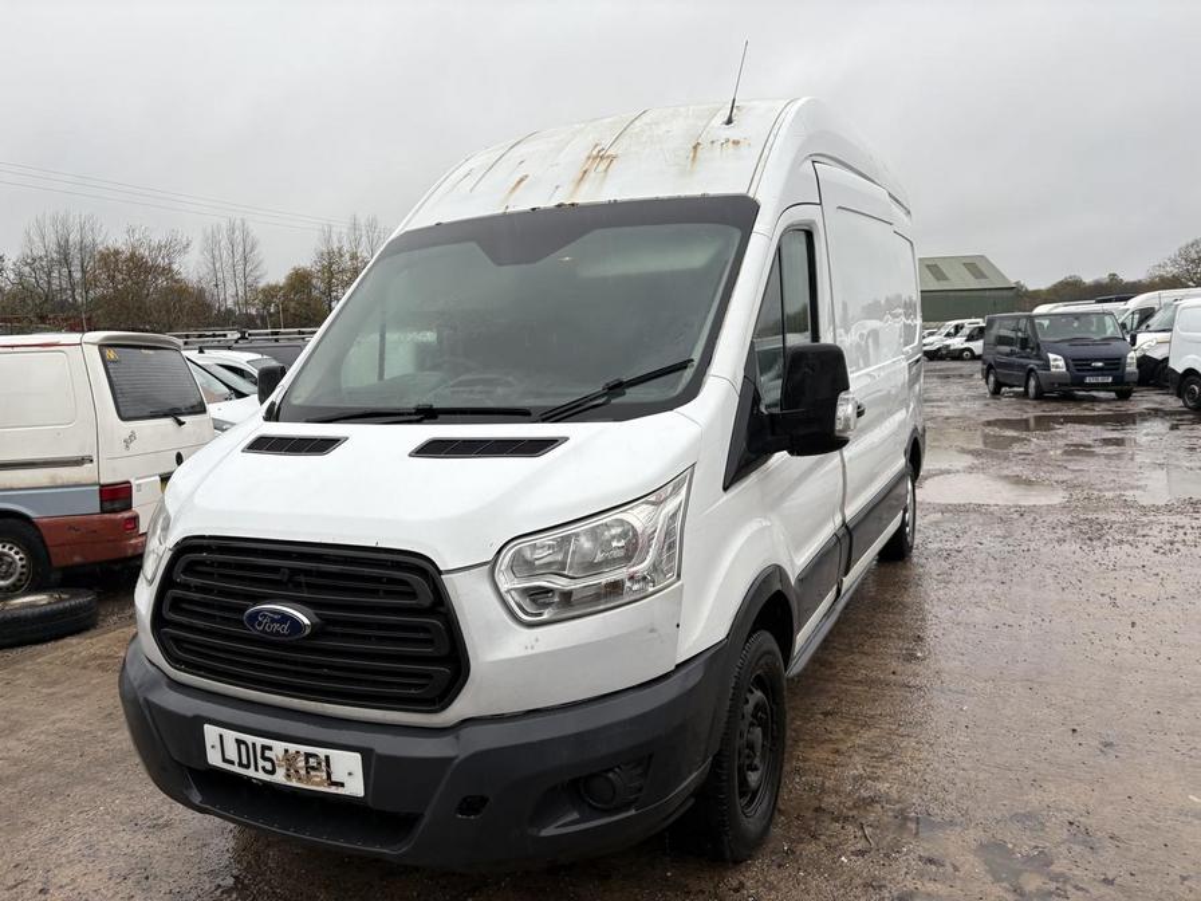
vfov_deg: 53.1
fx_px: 902
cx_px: 600
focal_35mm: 26
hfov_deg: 67.3
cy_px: 450
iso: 40
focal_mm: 5.96
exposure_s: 1/220
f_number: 1.6
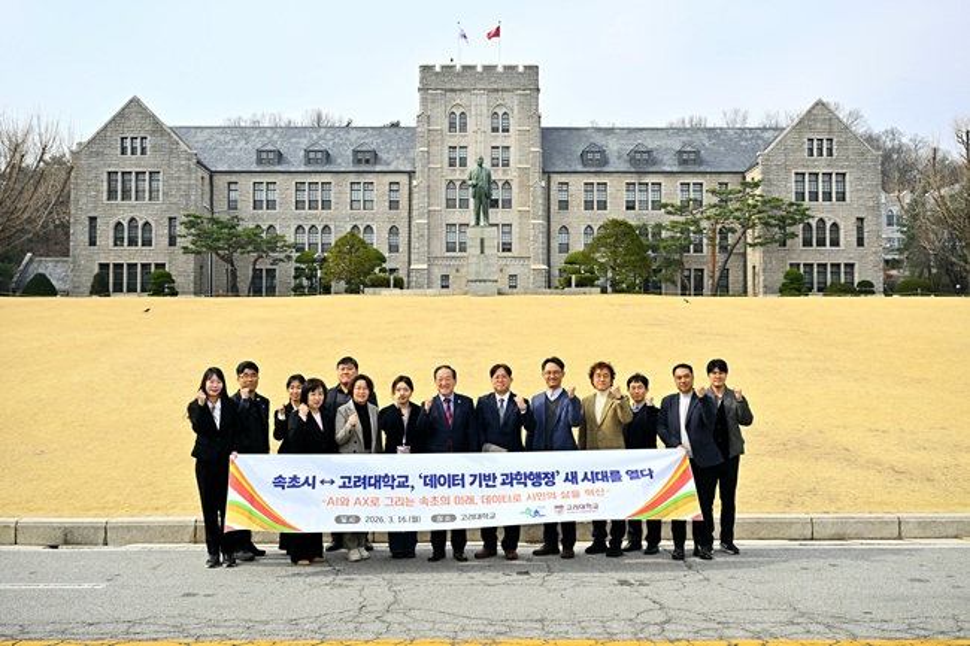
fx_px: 916
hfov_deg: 55.8
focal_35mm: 34
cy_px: 323
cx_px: 485
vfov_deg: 38.9
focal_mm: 34
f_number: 5
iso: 100
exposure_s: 1/833
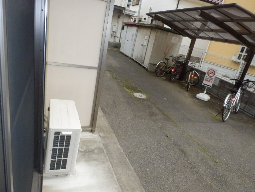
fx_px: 177
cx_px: 128
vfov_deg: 56.8
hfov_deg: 71.6
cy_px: 96
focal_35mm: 24
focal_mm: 4.2
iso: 1600
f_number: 7.9
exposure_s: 1/1000
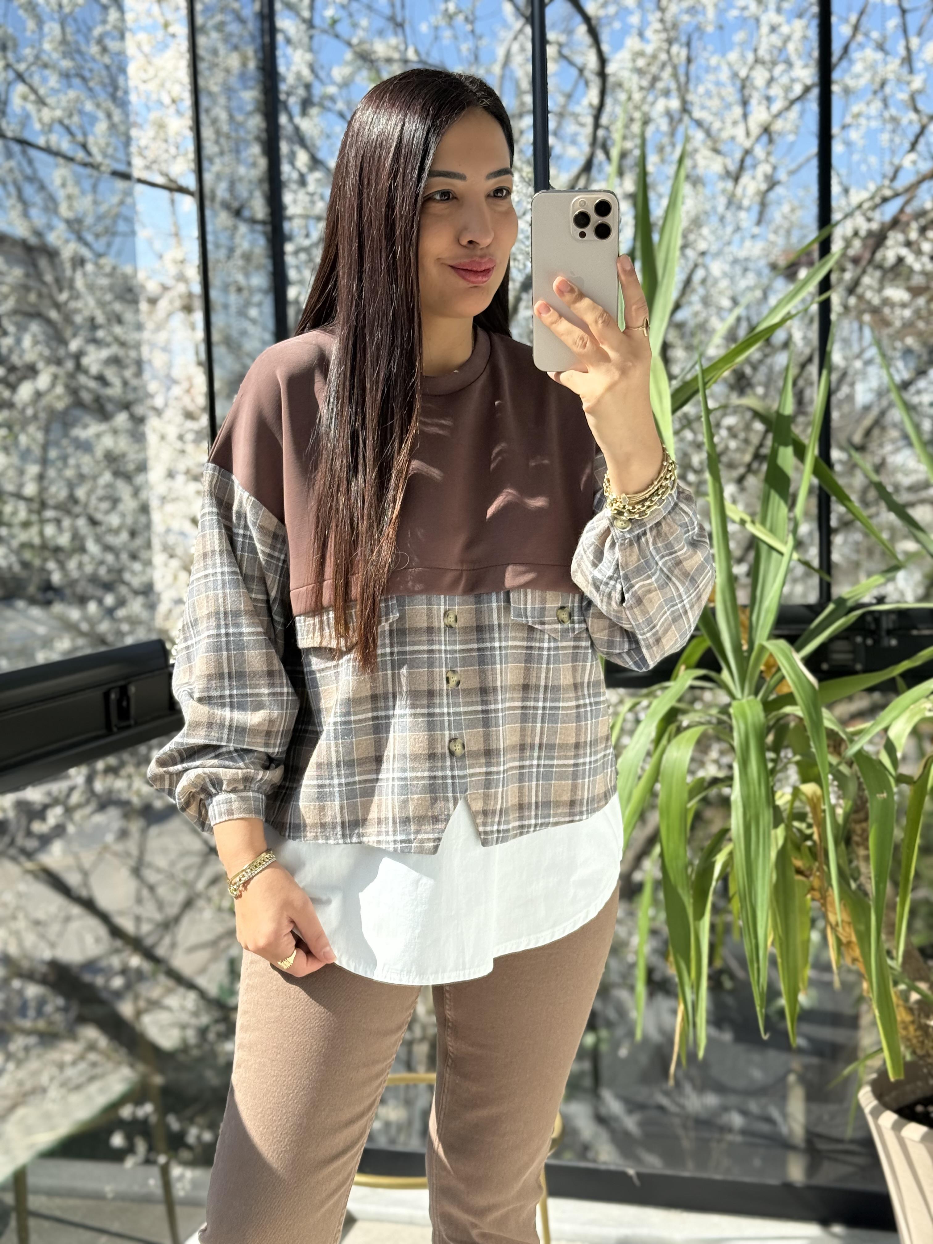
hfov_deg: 30.3
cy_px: 622
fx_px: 1725
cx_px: 466
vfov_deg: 39.7
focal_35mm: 48
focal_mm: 6.76
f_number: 1.78
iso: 100
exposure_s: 1/1116
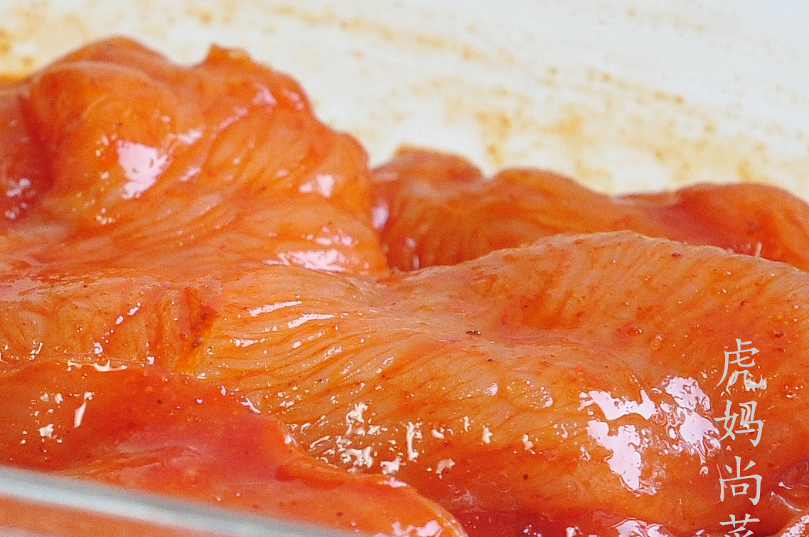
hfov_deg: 9.1
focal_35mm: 226
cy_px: 376
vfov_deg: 6.1
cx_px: 120
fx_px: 5073
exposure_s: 1/45
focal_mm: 40
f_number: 8
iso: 800
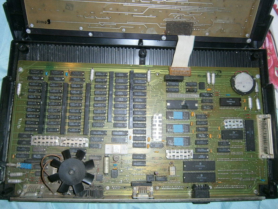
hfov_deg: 67.3
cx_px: 139
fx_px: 209
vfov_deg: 53.1
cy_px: 104
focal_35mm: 26
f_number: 2.8
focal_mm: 4.7
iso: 125
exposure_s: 1/30
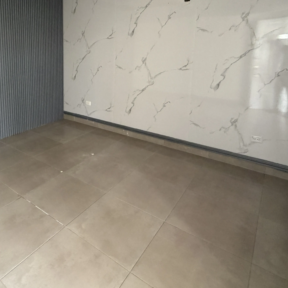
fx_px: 235
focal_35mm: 25
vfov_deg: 60.5
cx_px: 78
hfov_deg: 60.1
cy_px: 84
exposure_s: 1/71
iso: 320
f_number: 2.2
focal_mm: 2.22
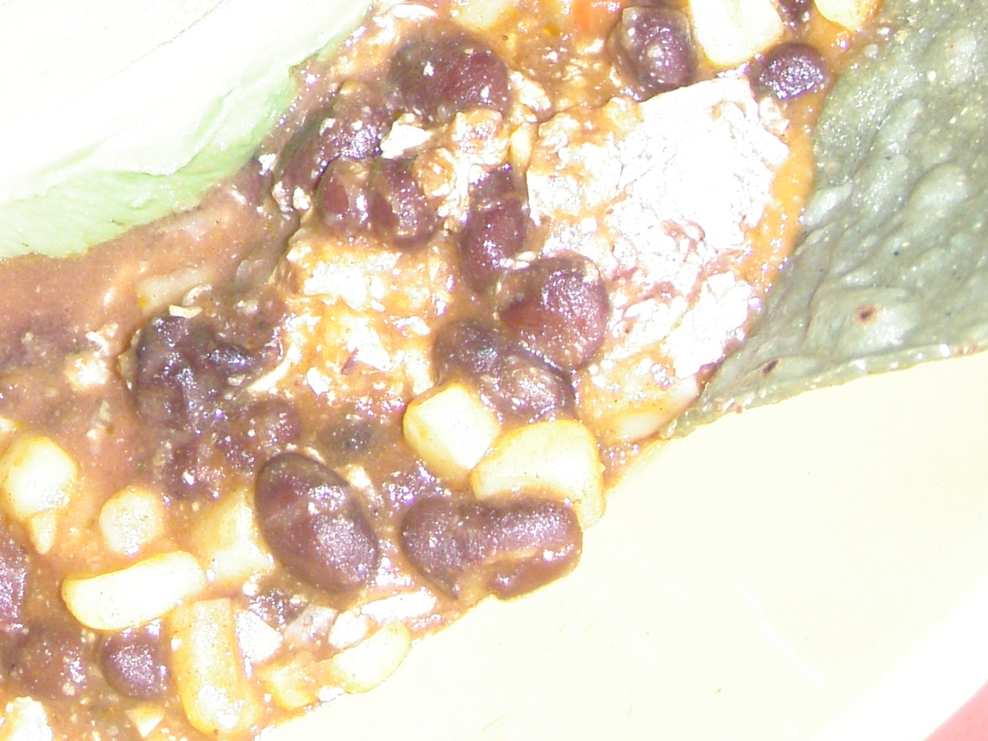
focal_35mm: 112
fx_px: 3196
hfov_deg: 17.3
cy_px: -224
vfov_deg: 12.8
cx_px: 72
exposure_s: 1/30
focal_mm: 6.7
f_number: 3.5
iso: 100
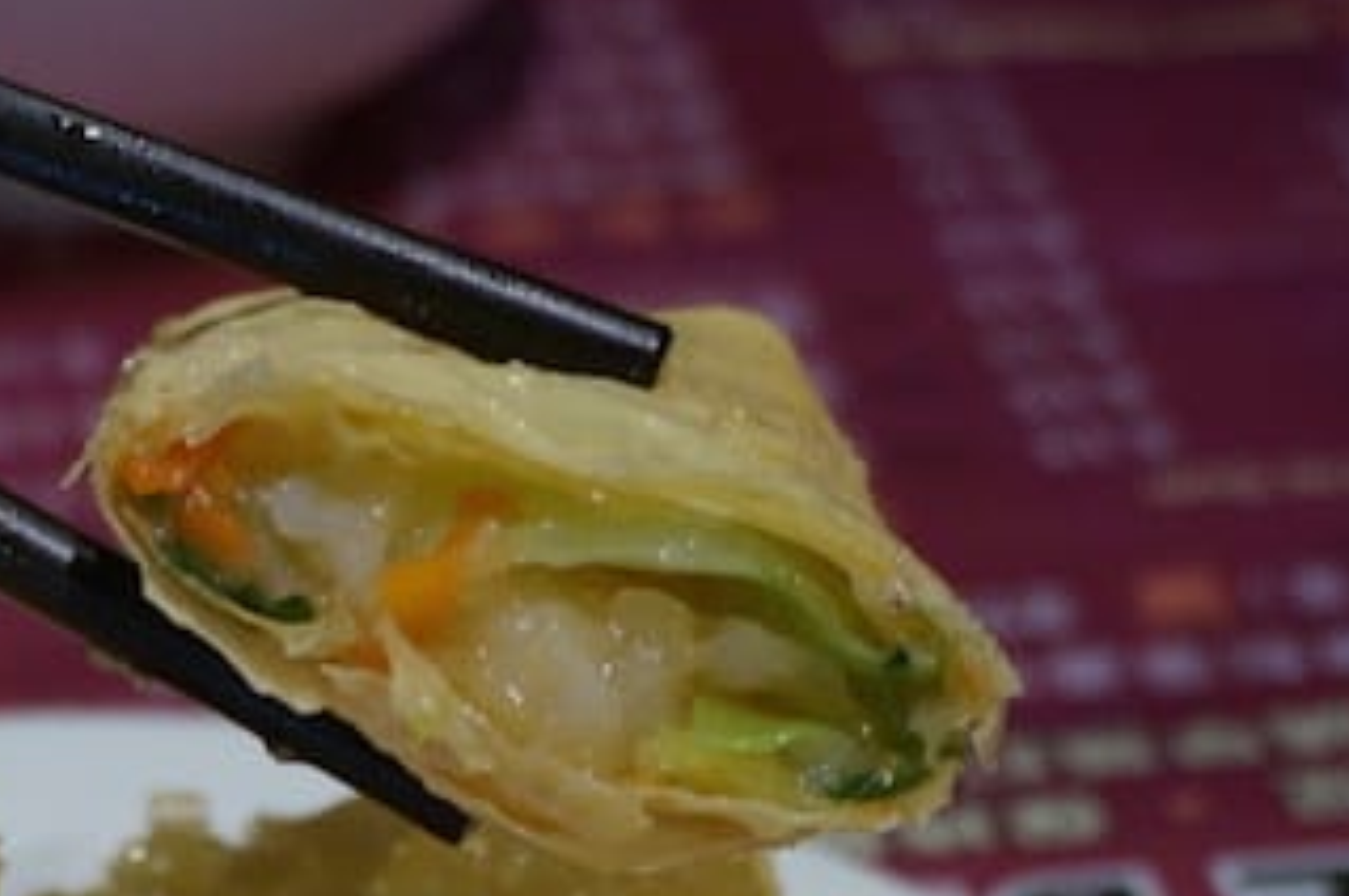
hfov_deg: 14.2
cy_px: 1078
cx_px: 152
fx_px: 5353
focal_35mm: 143
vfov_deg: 9.4
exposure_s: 1/60
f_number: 5.6
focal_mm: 38
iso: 500
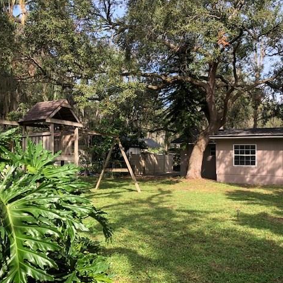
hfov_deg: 46.8
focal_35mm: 35
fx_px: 324
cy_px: 141
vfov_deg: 47.2
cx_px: 177
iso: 20
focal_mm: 3.99
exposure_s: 1/390
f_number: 1.8
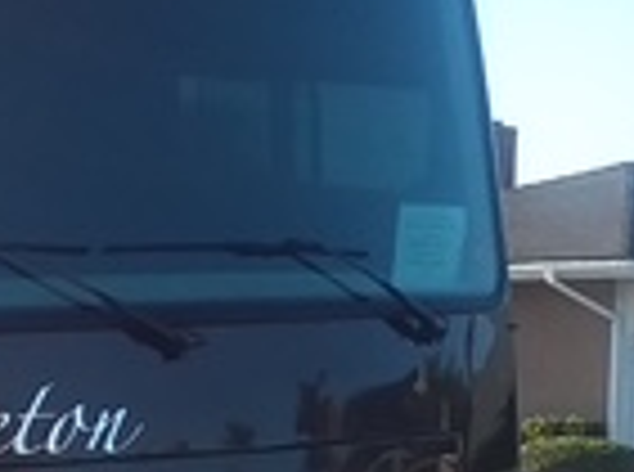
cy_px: 333
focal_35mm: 132
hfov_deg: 14.8
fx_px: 2411
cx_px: 81
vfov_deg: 11.2
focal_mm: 2.47
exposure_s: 1/680
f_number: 1.9
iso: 40
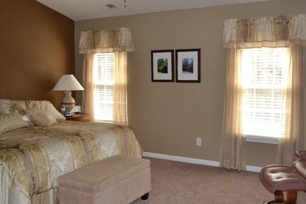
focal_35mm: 35
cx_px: 171
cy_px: 96
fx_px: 297
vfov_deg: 37.8
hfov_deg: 54.3
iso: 250
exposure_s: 1/125
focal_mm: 18
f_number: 4
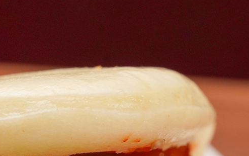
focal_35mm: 233
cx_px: 8
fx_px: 1582
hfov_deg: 9.0
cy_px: 229
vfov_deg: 5.6
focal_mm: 75
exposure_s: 1/500
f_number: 9
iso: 1000
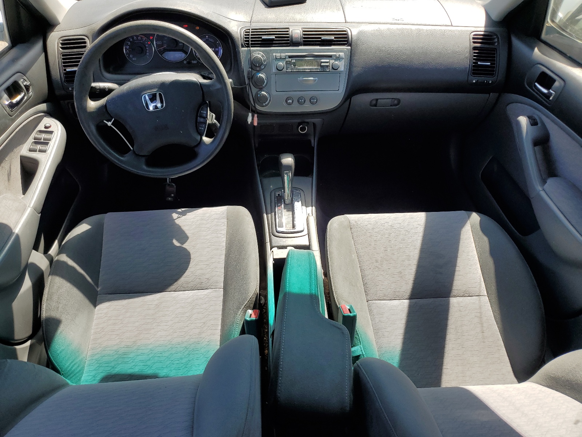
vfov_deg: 53.1
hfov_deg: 67.3
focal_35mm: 26
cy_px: 218
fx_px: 437
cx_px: 291
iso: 50
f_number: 1.5
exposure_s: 1/769
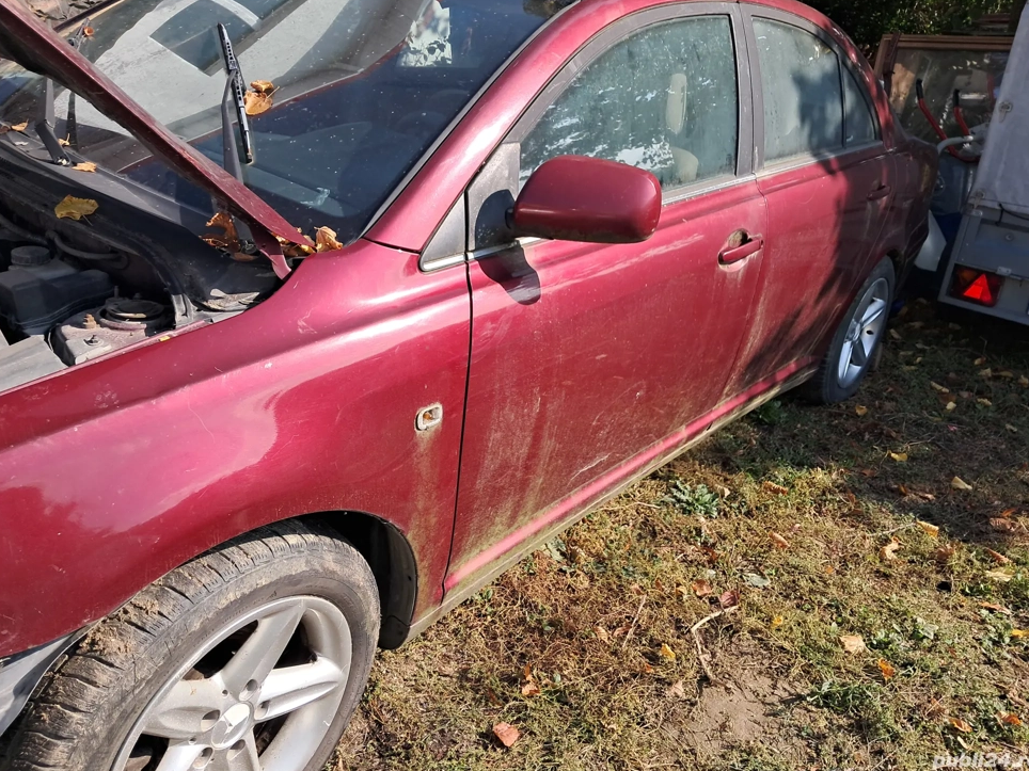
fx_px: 832
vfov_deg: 49.7
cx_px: 510
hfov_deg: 63.4
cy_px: 375
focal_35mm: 28
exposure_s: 1/480
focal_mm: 4
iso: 50
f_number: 1.8
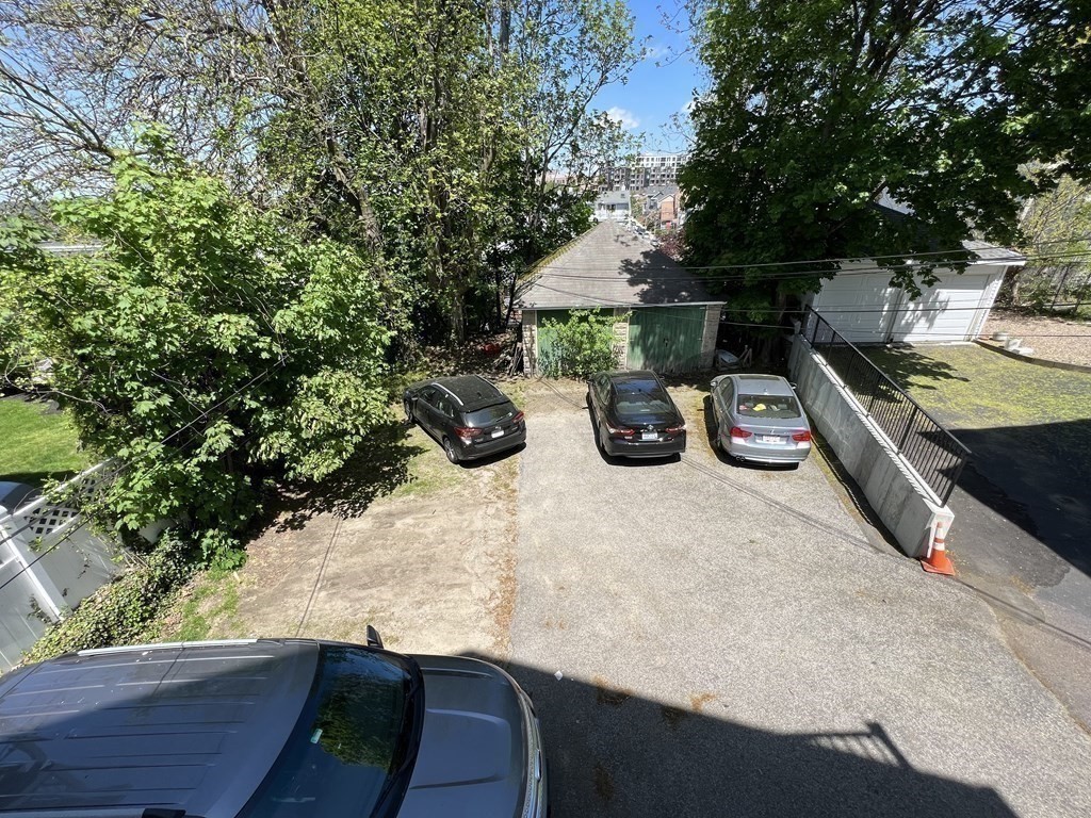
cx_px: 546
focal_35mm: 13
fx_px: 410
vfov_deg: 89.9
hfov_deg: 106.2
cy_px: 409
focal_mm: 1.57
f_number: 1.8
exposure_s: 1/903
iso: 32
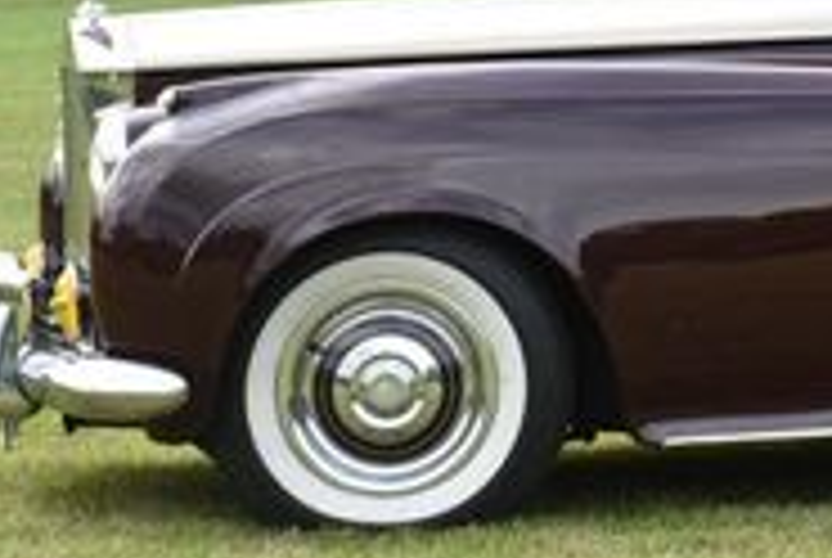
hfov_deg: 8.1
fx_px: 5764
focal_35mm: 249
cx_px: 1169
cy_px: -135
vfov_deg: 5.5
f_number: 8
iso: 400
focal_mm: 48
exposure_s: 1/500
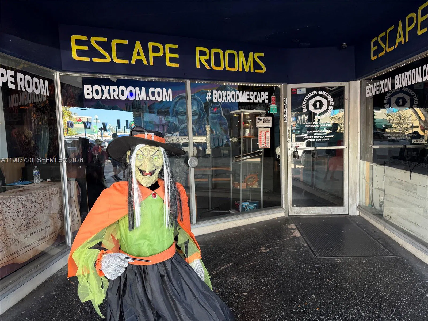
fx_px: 297
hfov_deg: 71.6
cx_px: 214
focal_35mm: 24
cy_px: 160
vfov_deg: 56.8
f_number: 1.78
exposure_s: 1/140
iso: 64
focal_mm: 6.76
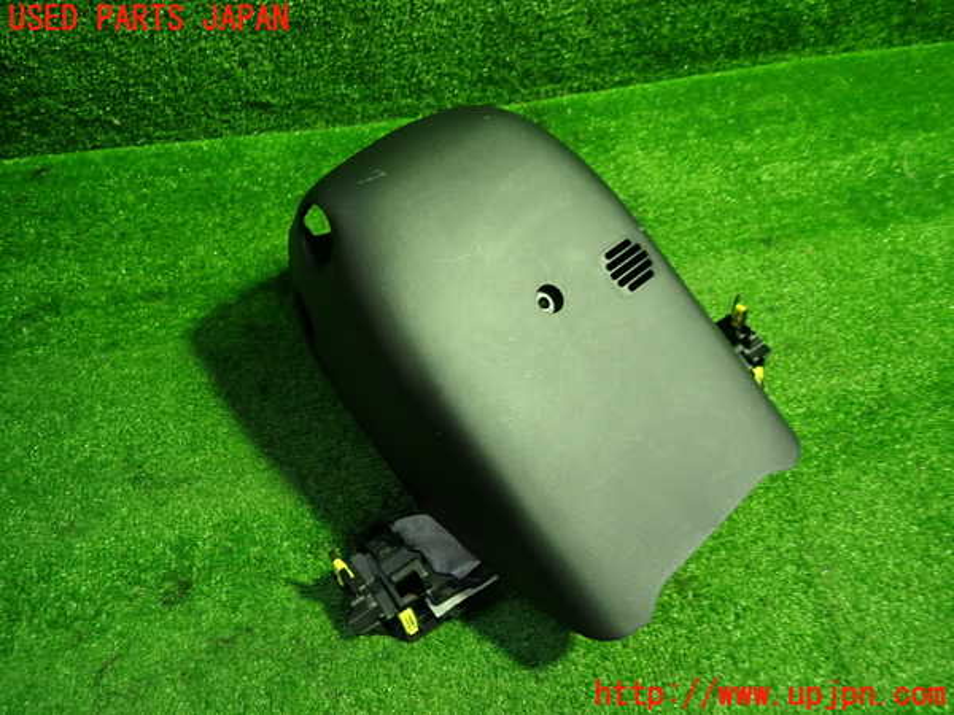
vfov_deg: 54.9
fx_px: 689
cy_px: 358
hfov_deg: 69.4
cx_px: 477
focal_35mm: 25
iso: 250
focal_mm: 4.5
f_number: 2
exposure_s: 1/30
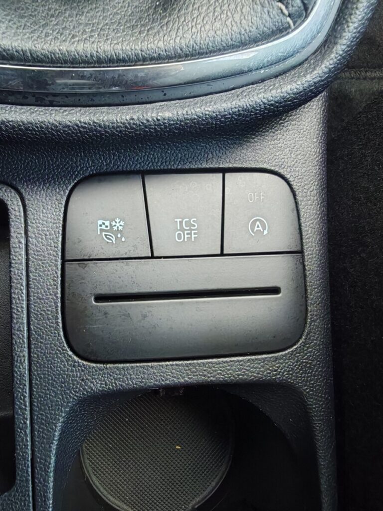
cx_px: 192
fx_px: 398
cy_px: 256
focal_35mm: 27
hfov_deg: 51.4
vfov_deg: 65.3
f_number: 2
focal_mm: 1.82
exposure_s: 1/20
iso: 640
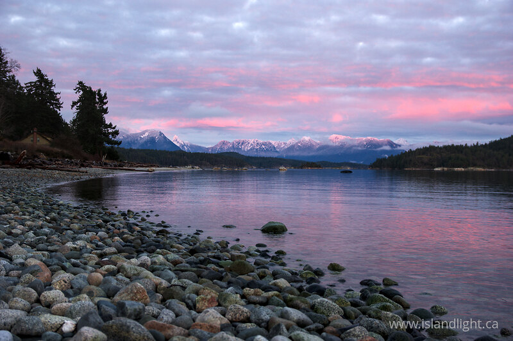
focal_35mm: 49
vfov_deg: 27.5
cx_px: 256
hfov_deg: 40.4
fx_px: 698
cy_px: 170
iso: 160
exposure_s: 1/60
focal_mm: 33
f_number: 4
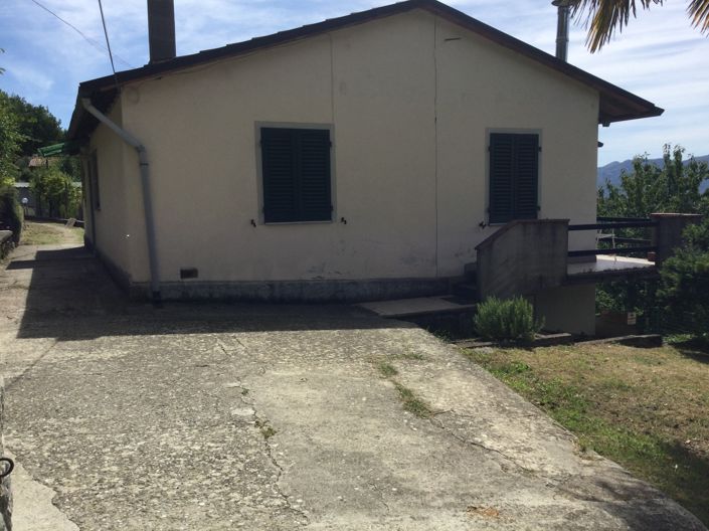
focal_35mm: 31
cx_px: 354
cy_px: 266
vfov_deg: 45.4
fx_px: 635
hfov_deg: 58.4
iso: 25
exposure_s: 1/1381
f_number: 2.4
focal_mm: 3.3
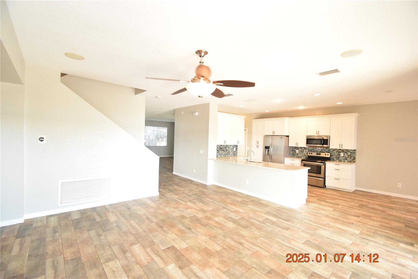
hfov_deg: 100.4
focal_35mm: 15
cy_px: 140
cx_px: 209
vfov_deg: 77.3
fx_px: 174
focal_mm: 10
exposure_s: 1/80
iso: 800
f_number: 4.5
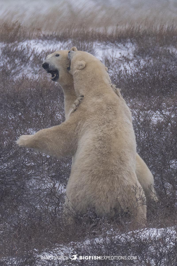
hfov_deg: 2.5
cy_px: 133
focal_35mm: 550
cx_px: 88
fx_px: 4056
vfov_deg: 3.7
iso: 1250
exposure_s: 1/1250
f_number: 6.3
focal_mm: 550
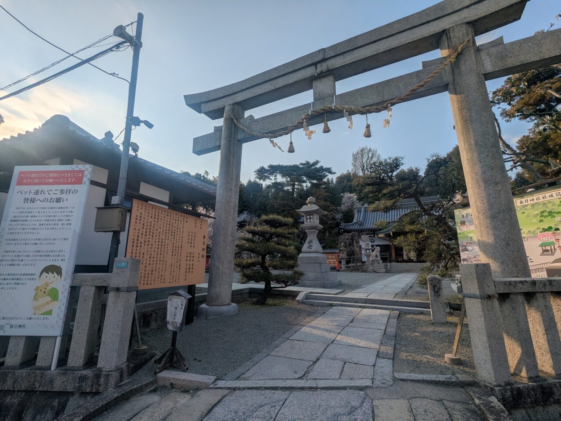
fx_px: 259
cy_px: 210
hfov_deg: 94.5
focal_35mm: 16
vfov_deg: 78.1
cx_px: 280
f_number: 2.2
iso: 40
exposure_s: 1/3448
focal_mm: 2.35
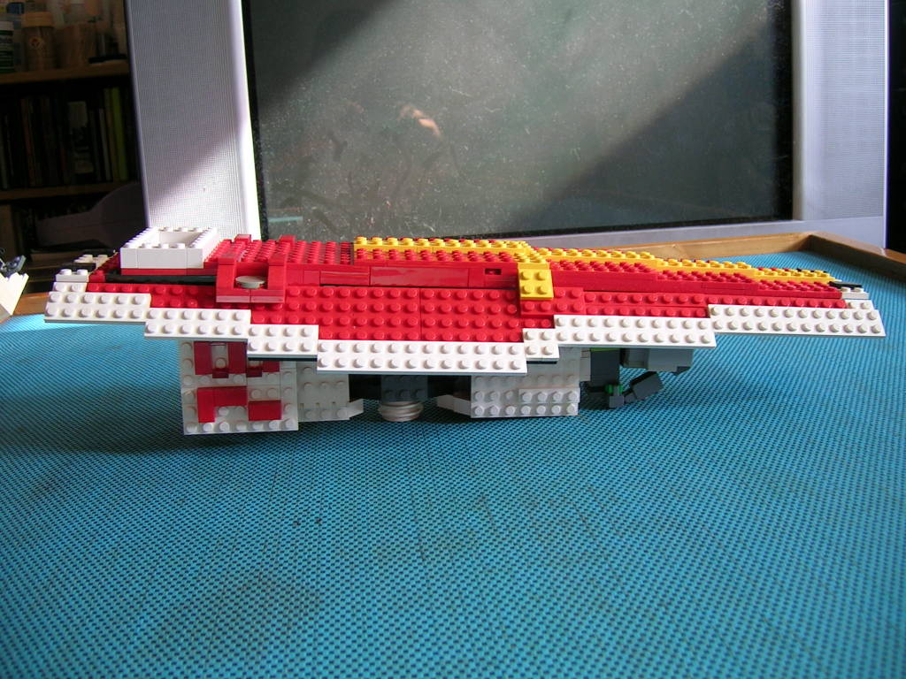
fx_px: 916
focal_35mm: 35
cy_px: 340
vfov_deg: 40.7
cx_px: 453
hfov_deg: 52.6
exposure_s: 1/21.9
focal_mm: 5.4
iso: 50
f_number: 2.8
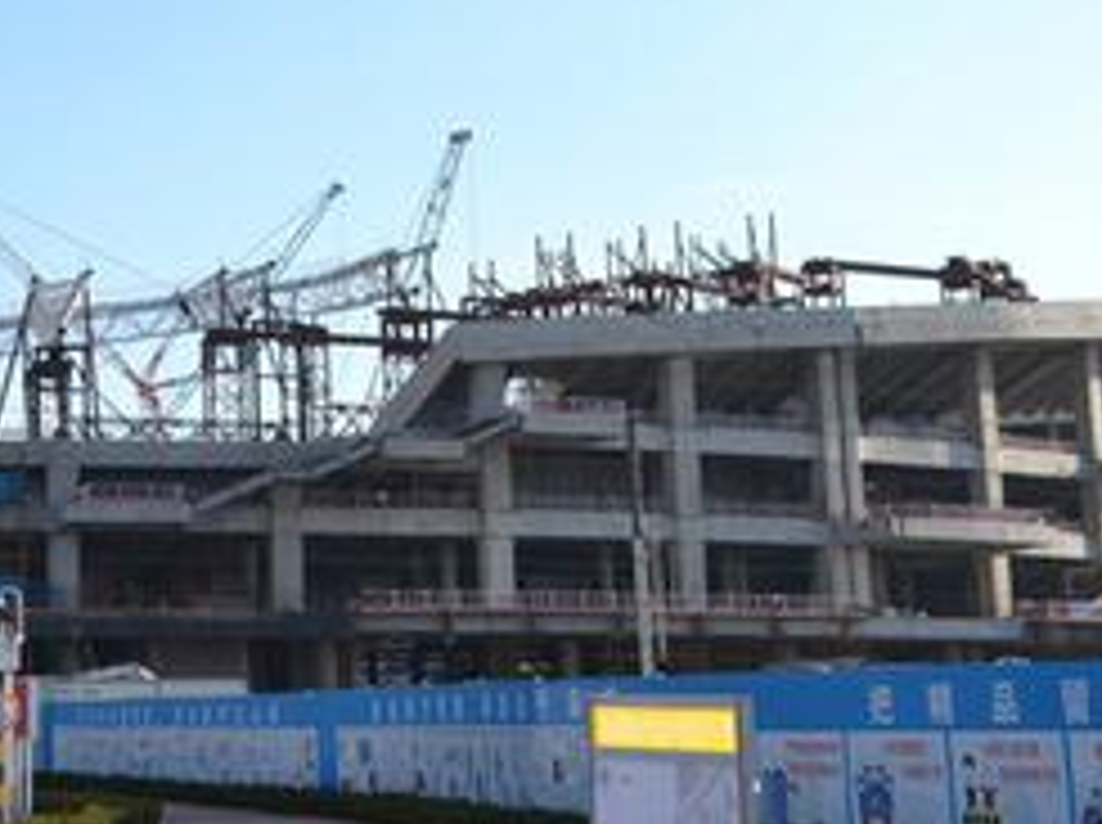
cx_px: -4
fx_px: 2638
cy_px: 63
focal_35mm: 83
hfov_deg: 22.7
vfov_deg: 17.4
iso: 400
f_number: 10
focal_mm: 22
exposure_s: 1/400
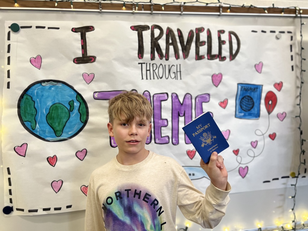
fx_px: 231
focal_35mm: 26
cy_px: 116
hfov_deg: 67.3
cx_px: 154
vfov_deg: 53.1
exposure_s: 1/60
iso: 100
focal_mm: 5.7
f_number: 1.5
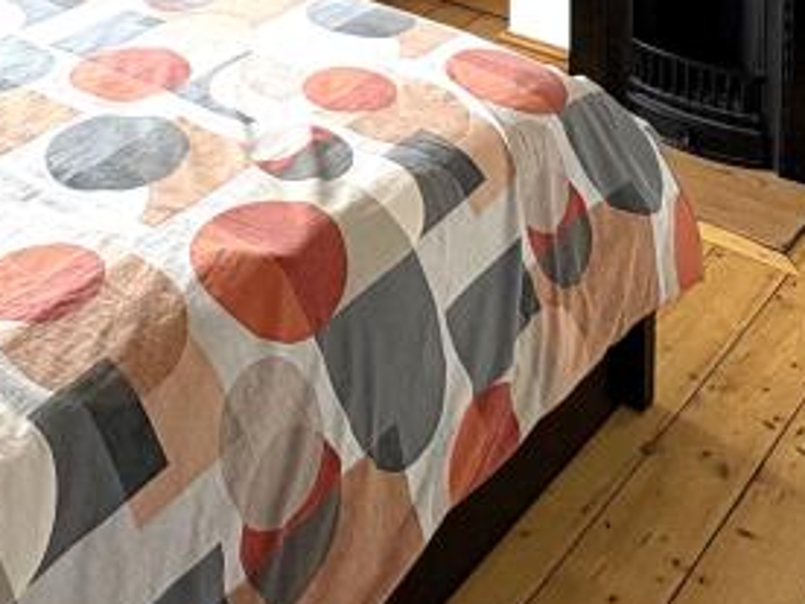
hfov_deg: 36.2
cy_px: -336
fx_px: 1209
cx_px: 236
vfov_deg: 22.3
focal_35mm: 52
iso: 64
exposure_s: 1/99
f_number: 2.2
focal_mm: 2.22
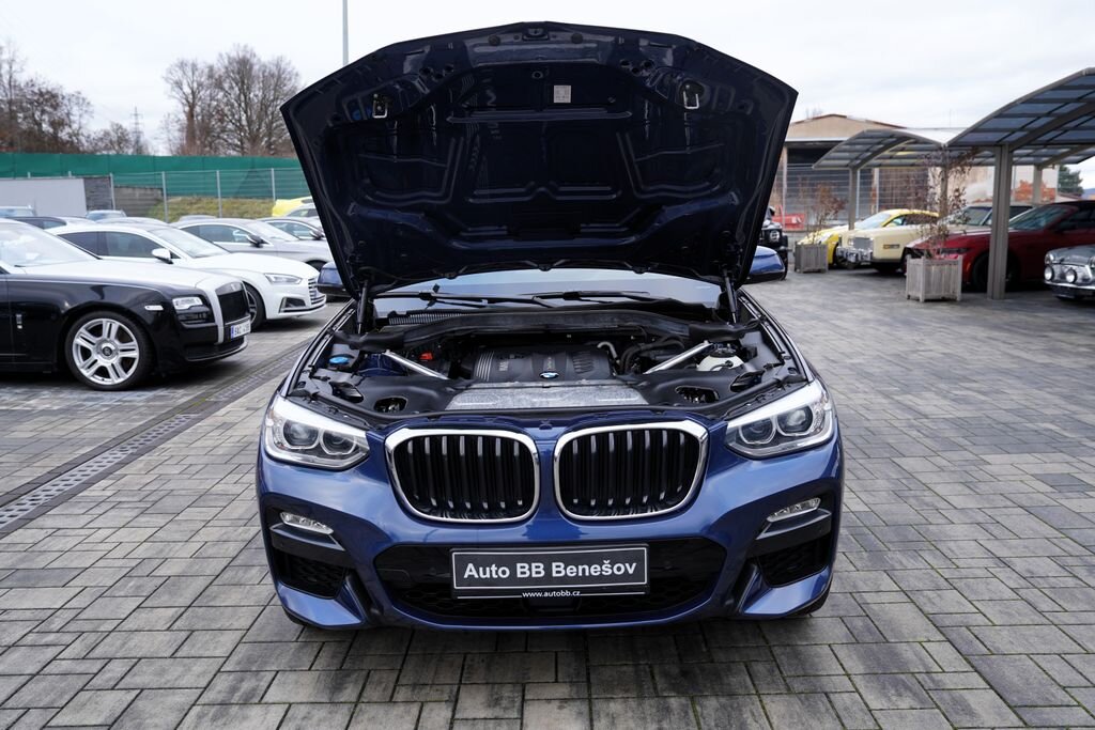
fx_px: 882
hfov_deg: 63.7
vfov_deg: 45.0
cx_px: 548
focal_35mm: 29
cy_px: 365
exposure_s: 1/60
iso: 100
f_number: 4
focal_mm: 29
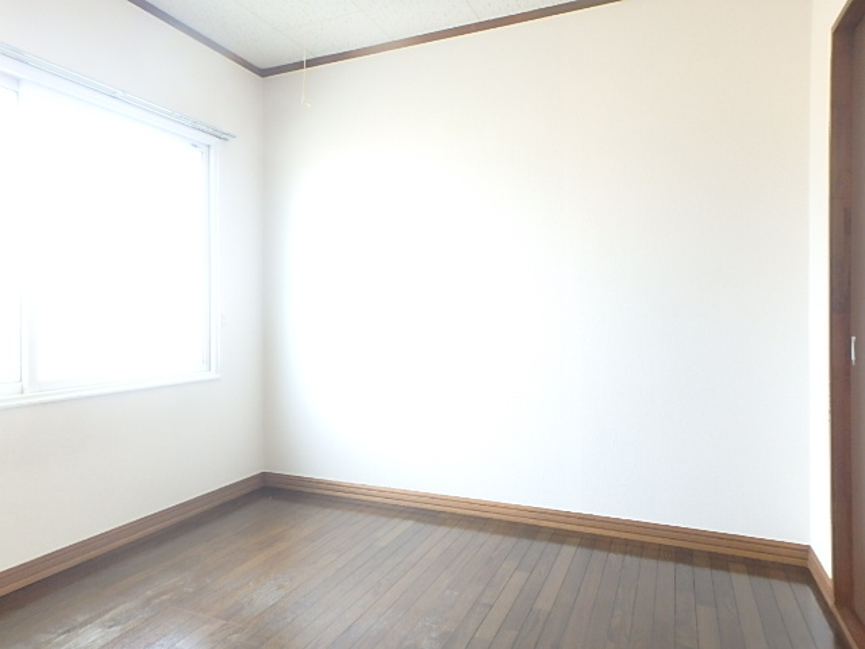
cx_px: 432
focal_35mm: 21
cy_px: 324
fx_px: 525
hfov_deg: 79.0
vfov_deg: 63.4
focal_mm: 3.7
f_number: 3.5
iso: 250
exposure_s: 1/30
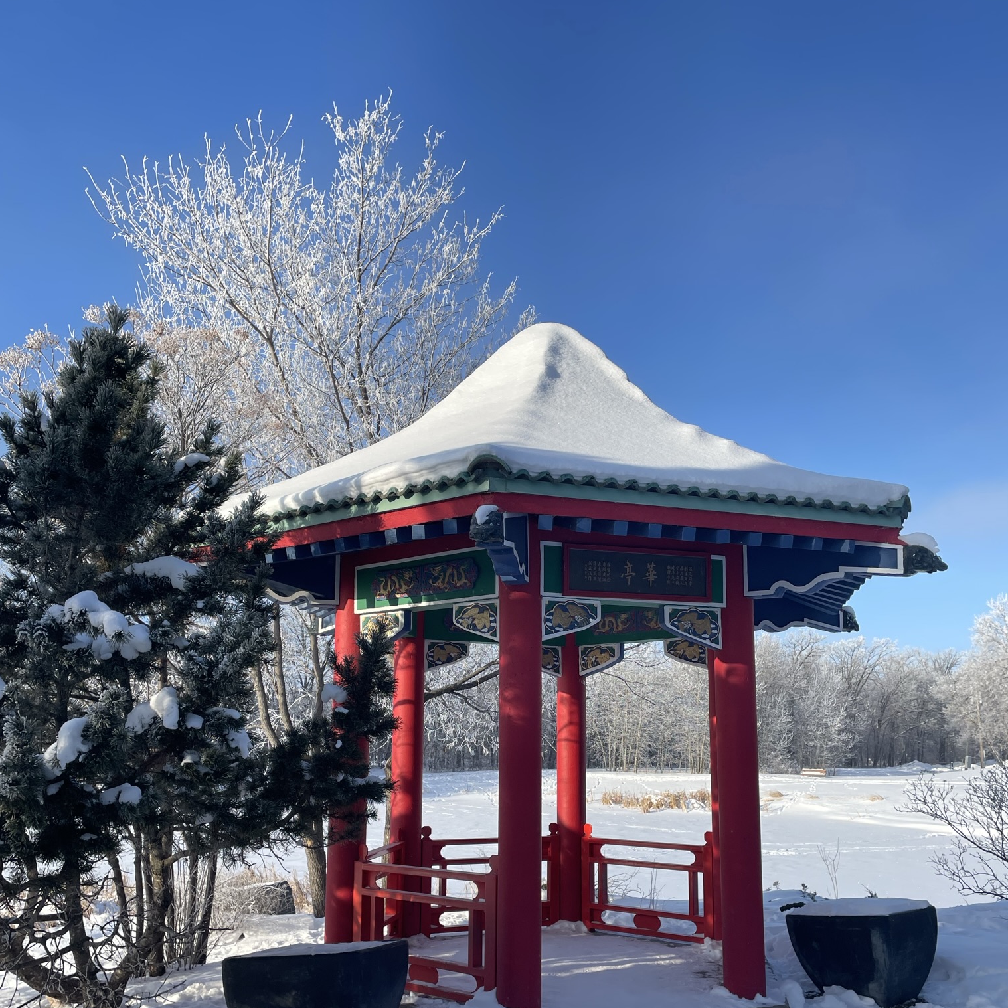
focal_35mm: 31
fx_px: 1021
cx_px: 507
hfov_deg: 52.5
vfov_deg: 52.0
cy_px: 625
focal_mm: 4.2
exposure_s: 1/2882
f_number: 1.6
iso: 32
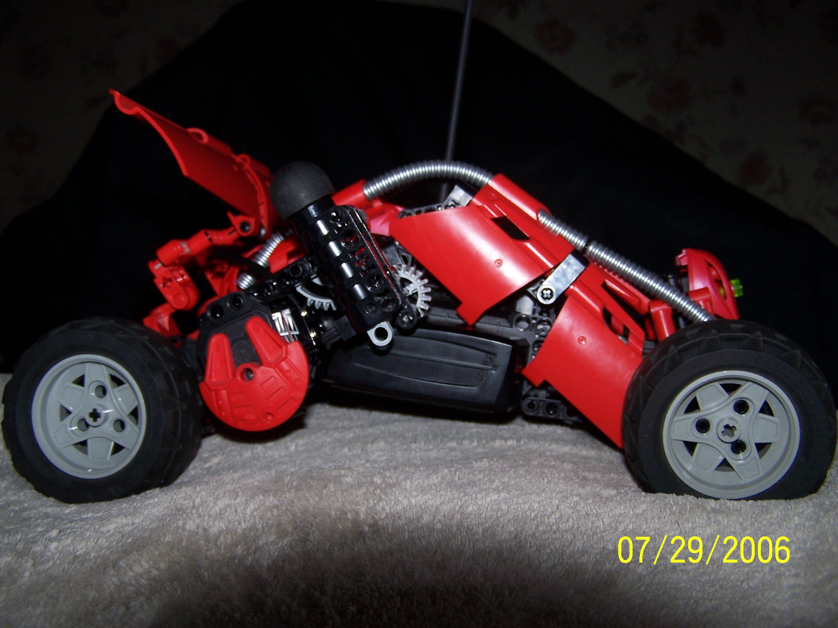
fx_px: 920
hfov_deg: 49.0
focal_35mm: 38
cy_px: 314
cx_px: 419
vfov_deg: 37.7
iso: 80
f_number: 2.8
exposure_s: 1/60
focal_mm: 6.3
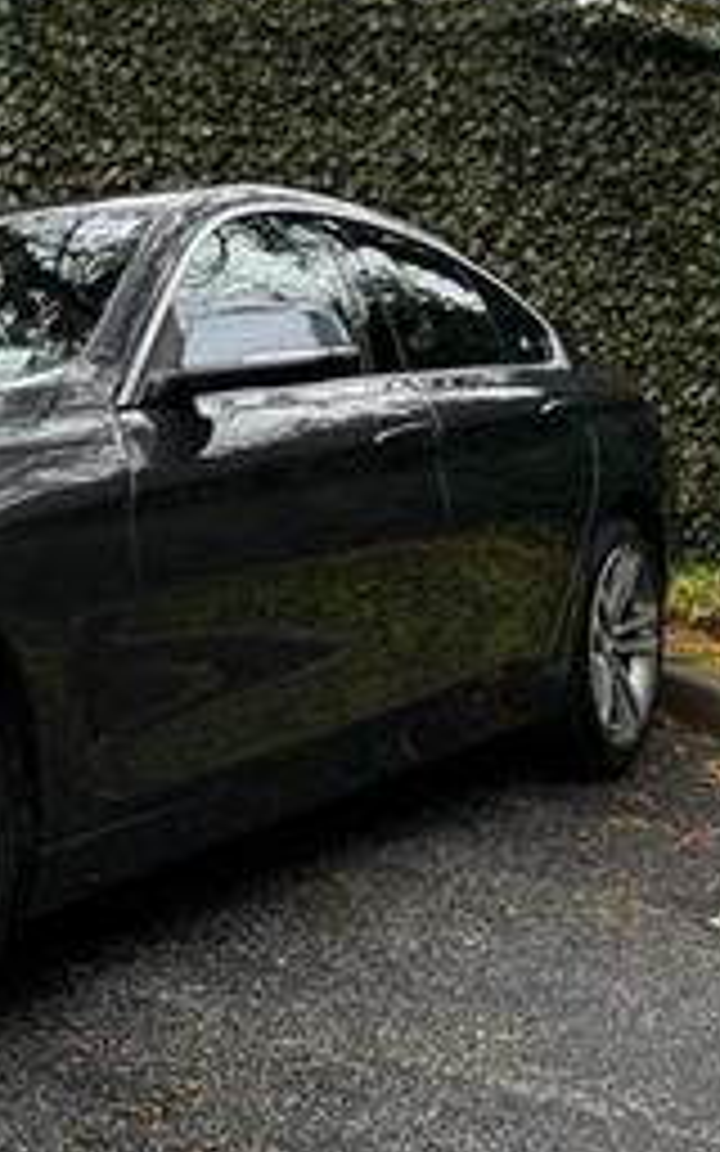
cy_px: 567
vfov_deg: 40.3
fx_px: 1570
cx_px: -315
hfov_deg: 22.1
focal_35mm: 50
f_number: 1.78
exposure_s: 1/121
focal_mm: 6.76
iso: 125
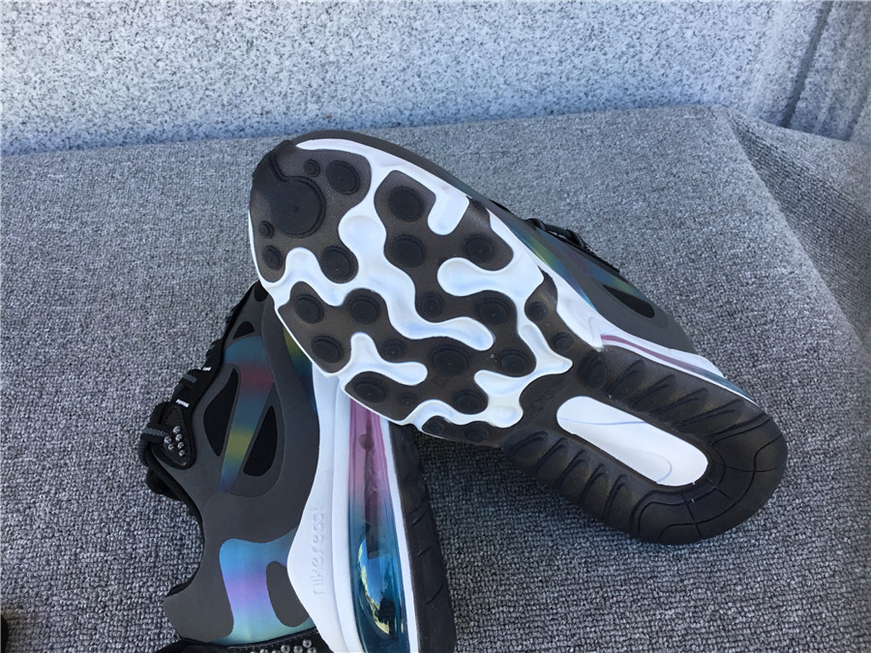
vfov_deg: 45.4
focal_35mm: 31
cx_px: 436
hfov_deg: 58.4
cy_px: 326
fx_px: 780
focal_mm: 3.3
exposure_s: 1/100
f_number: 2.4
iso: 25
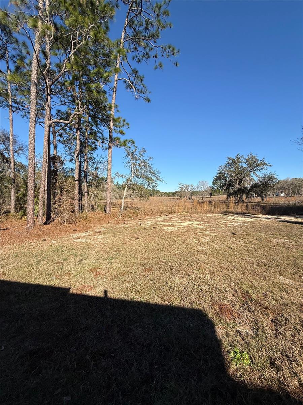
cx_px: 152
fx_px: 163
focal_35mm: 14
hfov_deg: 85.7
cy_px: 202
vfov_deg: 102.1
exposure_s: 1/1848
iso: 50
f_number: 2.2
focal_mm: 2.22
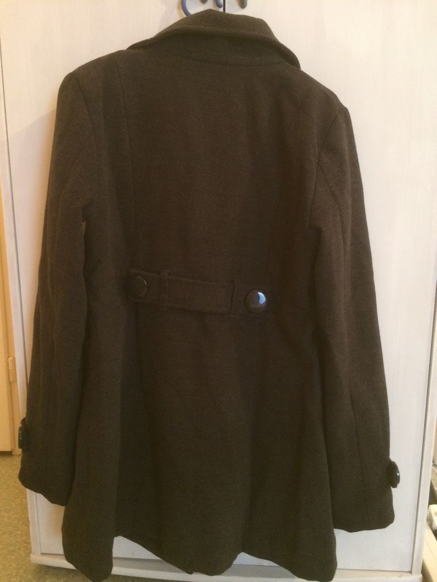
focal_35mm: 29
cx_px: 218
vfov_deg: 61.7
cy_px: 291
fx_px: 488
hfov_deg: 48.2
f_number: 2.2
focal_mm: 4.15
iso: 400
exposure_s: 1/17
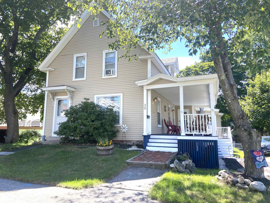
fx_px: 203
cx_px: 135
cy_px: 102
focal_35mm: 26
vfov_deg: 53.1
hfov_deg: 67.3
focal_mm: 4.25
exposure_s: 1/510
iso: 32
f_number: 1.8
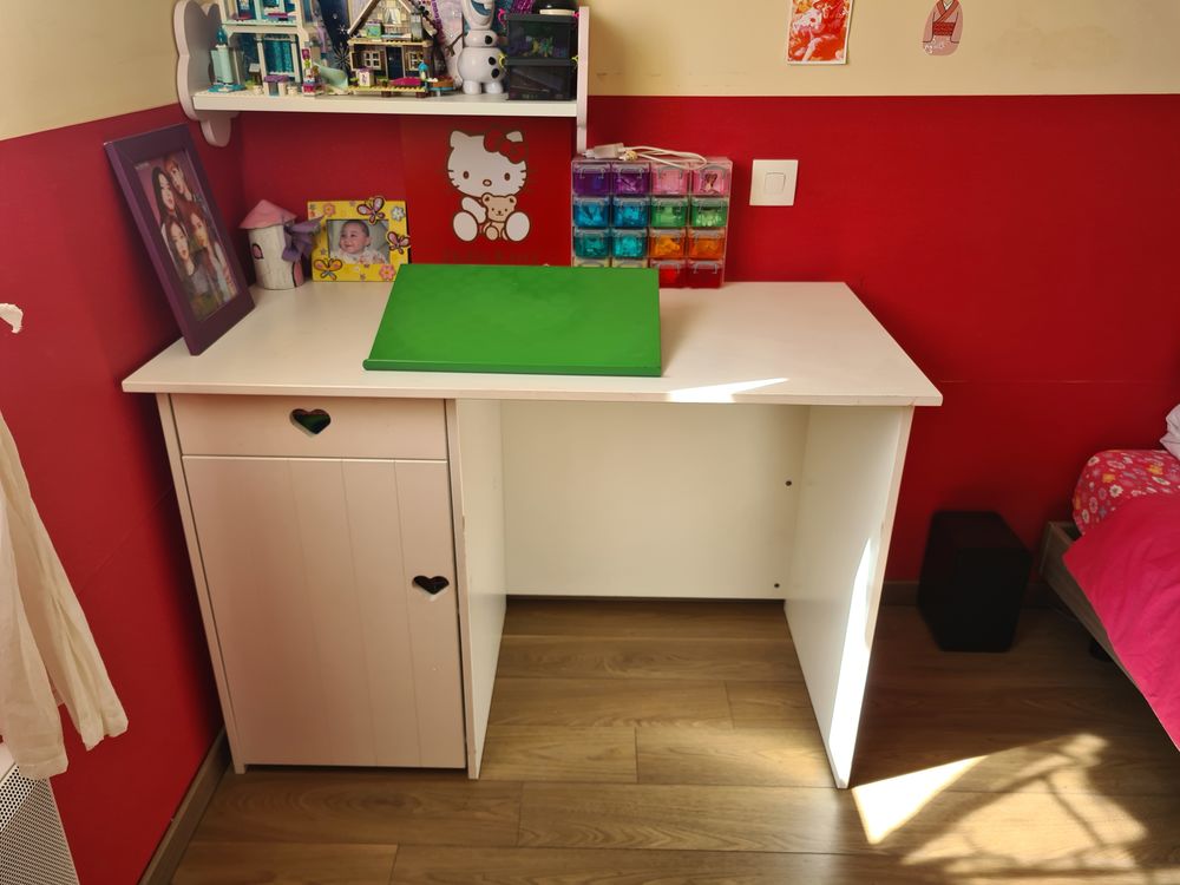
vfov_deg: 53.1
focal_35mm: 26
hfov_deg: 67.3
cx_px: 590
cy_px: 442
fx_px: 886
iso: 50
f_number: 1.8
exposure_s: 1/172
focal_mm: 5.4
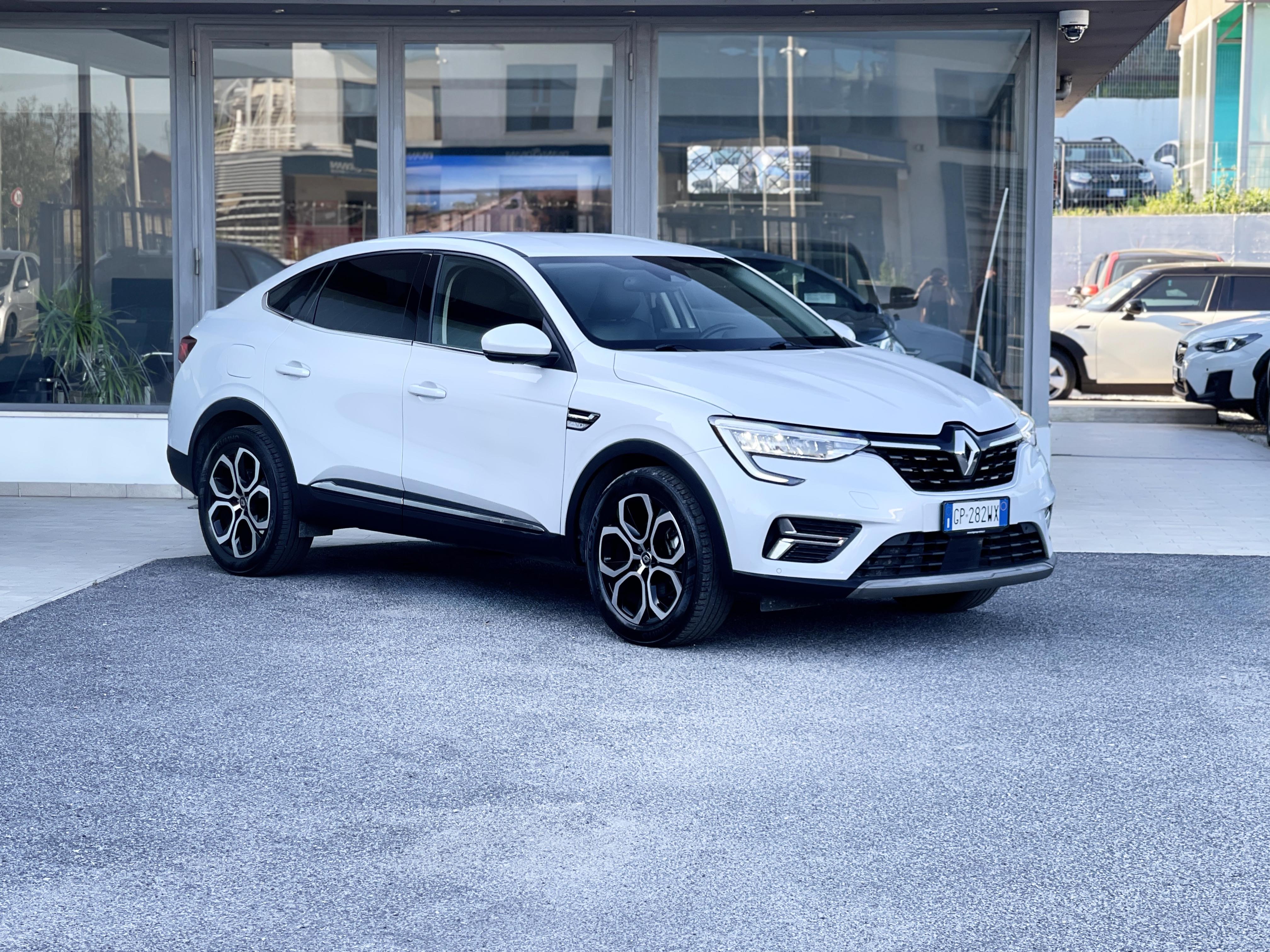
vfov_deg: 22.9
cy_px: 476
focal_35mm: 64
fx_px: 2348
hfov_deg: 30.3
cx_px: 635
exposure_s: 1/121
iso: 32
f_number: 2.2
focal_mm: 7.5
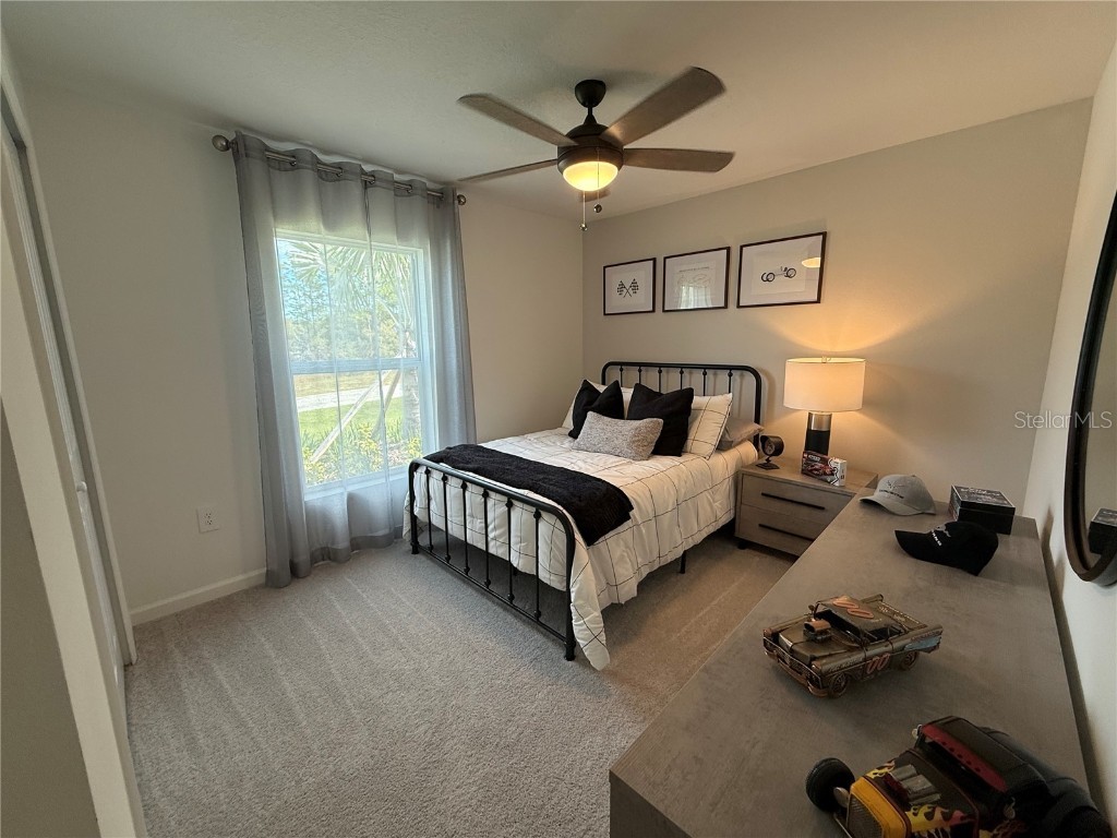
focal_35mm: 14
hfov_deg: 102.1
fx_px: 452
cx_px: 558
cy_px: 419
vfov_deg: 85.7
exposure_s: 1/120
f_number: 2.2
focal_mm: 2.22
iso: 125
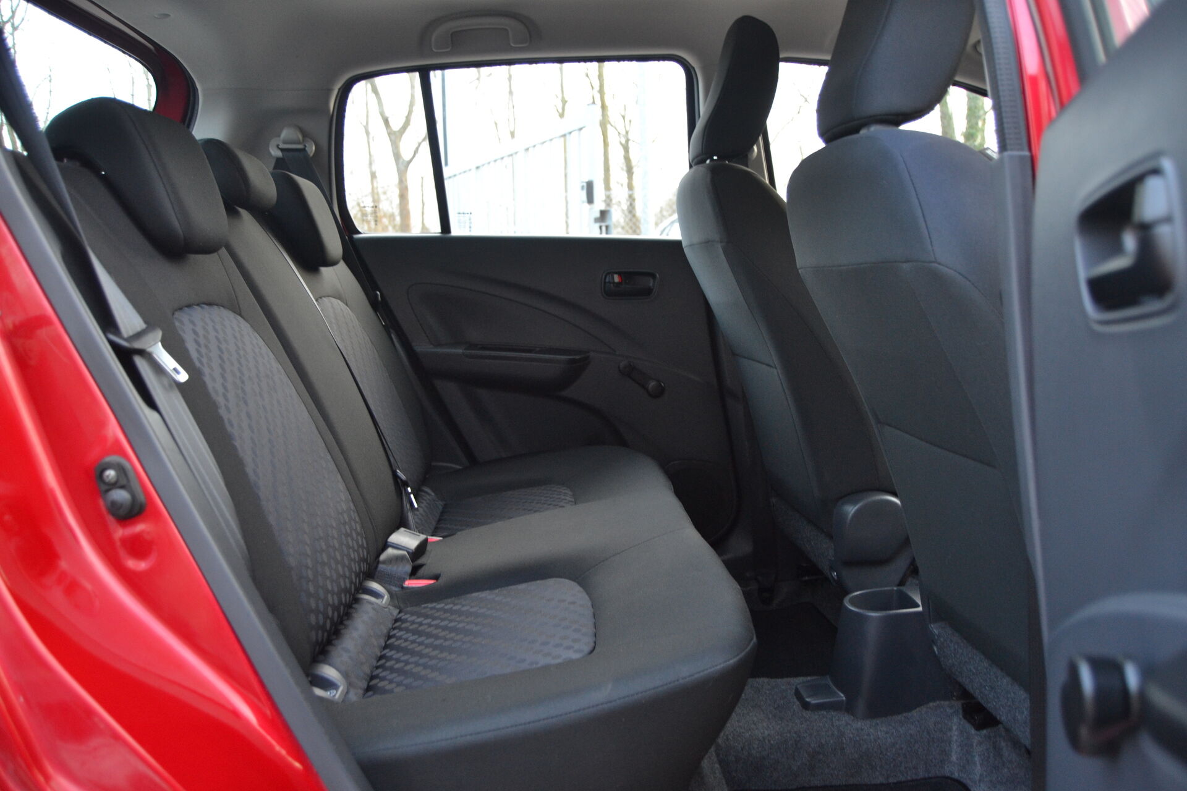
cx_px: 594
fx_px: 890
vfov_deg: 47.9
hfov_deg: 67.4
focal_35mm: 27
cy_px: 396
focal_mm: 18
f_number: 3.5
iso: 560
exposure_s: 1/60
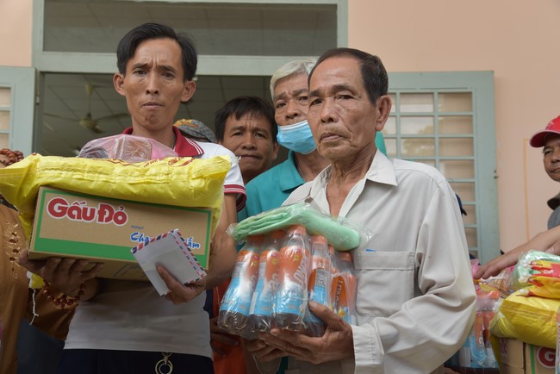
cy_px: 187
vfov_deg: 27.0
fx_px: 778
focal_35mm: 50
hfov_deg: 39.6
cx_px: 280
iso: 400
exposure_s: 1/200
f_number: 7.1
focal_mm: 50
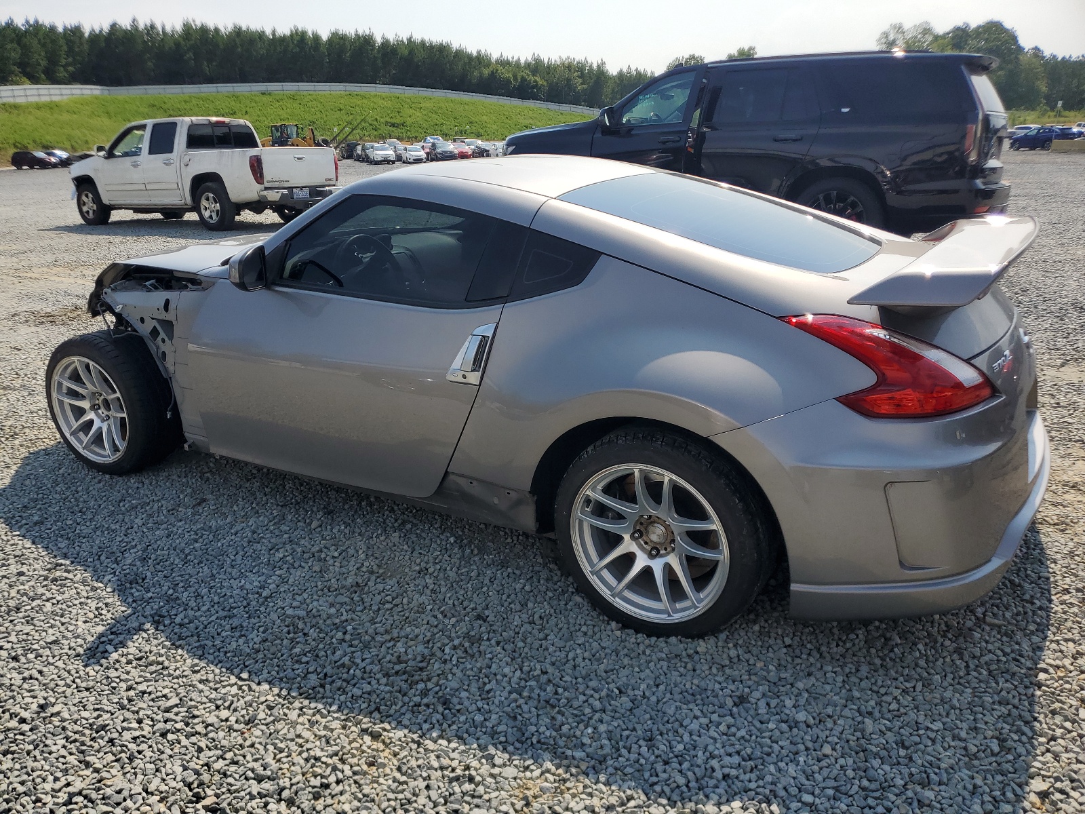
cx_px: 542
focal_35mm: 26
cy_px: 407
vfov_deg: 53.1
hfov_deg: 67.3
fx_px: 815
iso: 50
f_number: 1.5
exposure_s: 1/5000
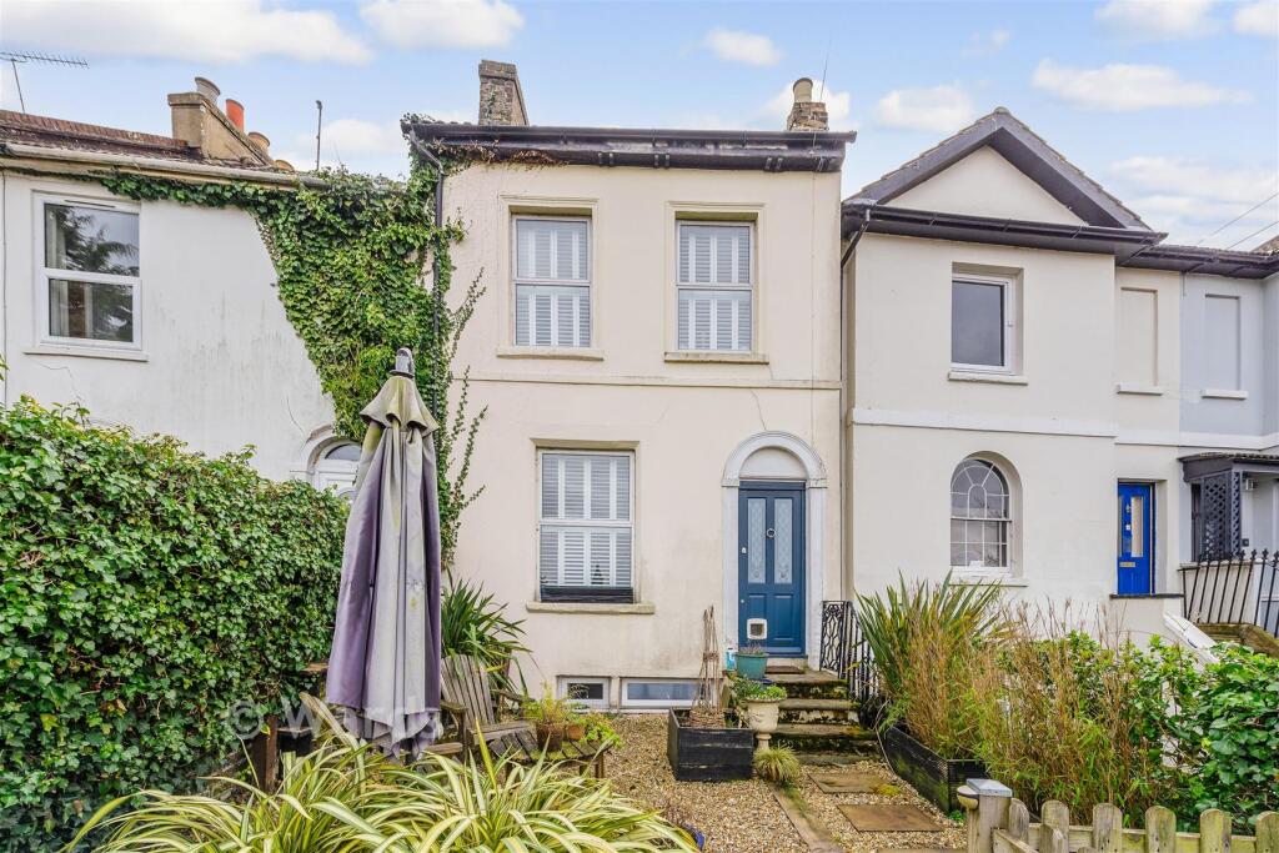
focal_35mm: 14
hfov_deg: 104.2
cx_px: 640
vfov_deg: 81.2
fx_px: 497
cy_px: 426
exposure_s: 1/320
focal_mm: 14
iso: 400
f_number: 8
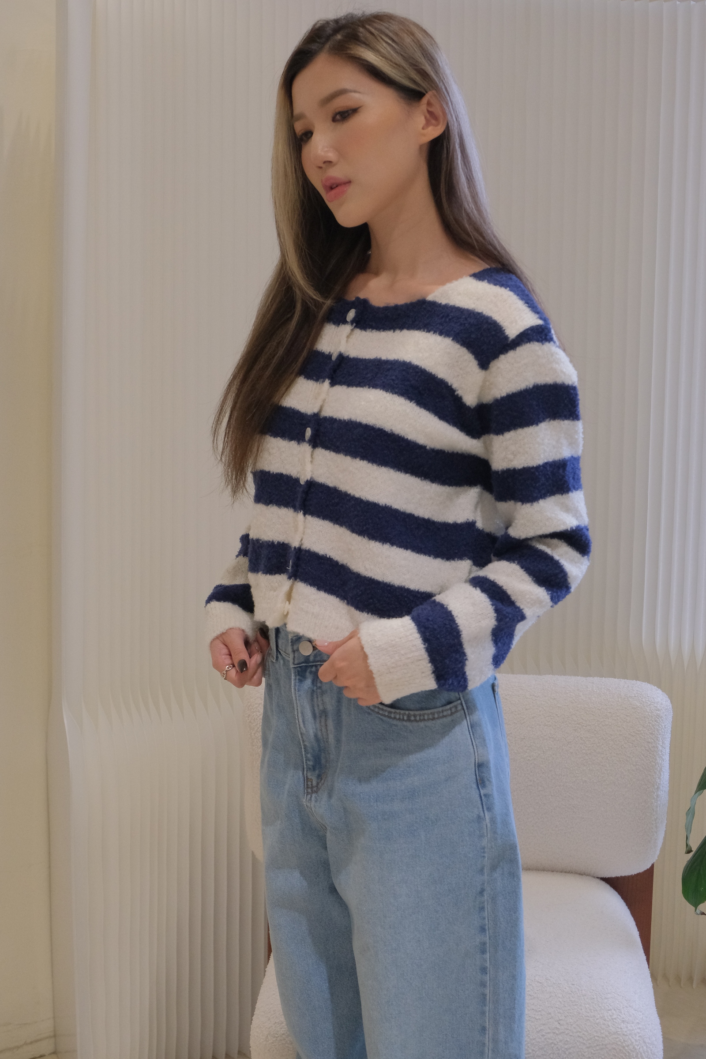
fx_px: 1794
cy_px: 530
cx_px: 353
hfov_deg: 22.3
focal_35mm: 61
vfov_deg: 32.9
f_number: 5.6
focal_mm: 40.8
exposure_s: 1/240
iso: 3200
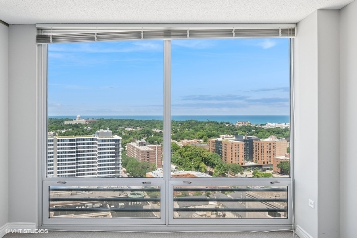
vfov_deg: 45.0
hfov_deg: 63.7
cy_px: 119
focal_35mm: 29
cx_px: 178
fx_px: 288
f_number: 9.5
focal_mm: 19.5
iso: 200
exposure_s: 1/125
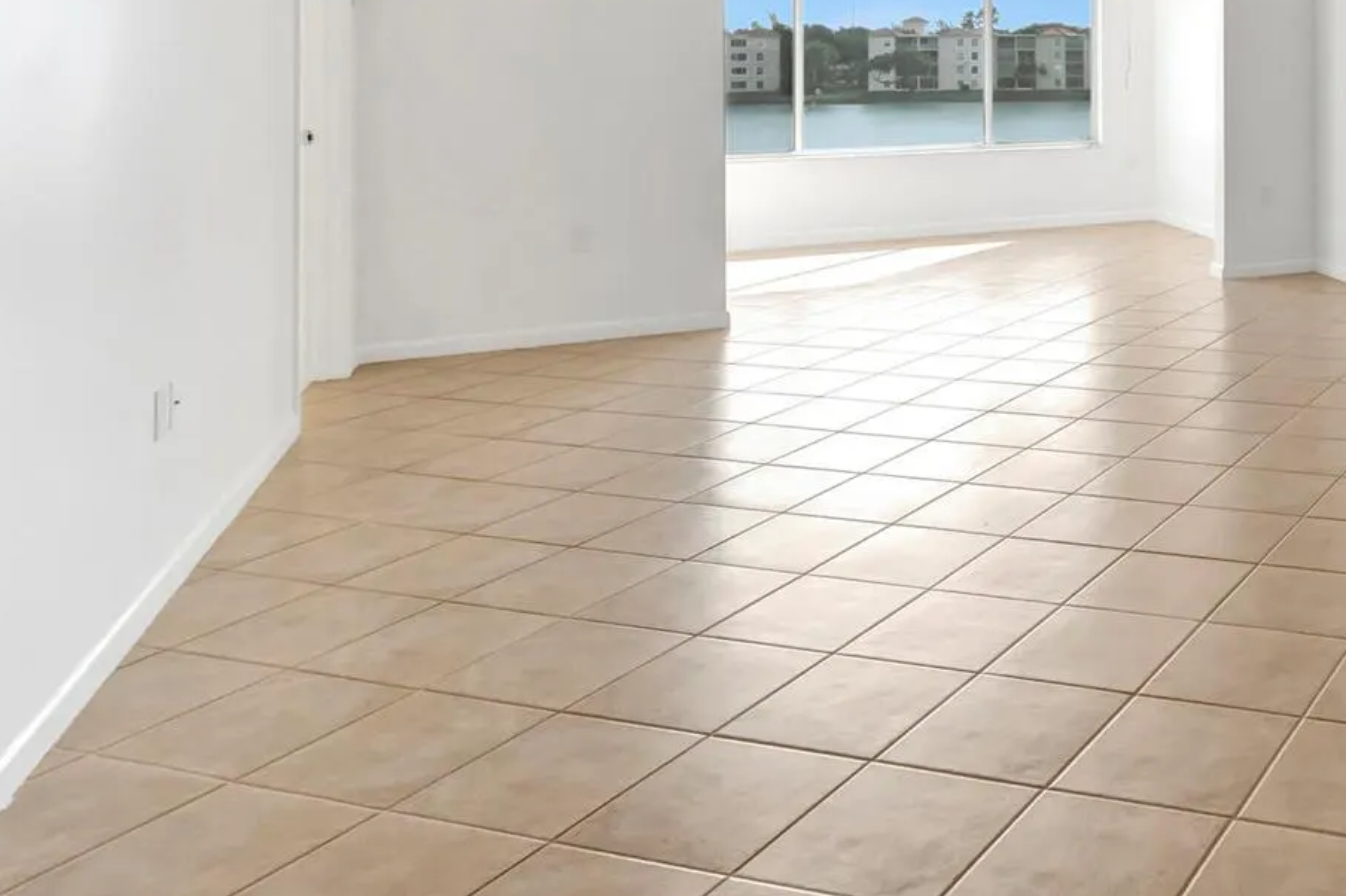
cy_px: 67
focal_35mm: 34
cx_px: 1392
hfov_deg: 45.5
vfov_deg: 36.1
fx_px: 1271
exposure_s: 1/30
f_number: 8
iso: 500
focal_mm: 10
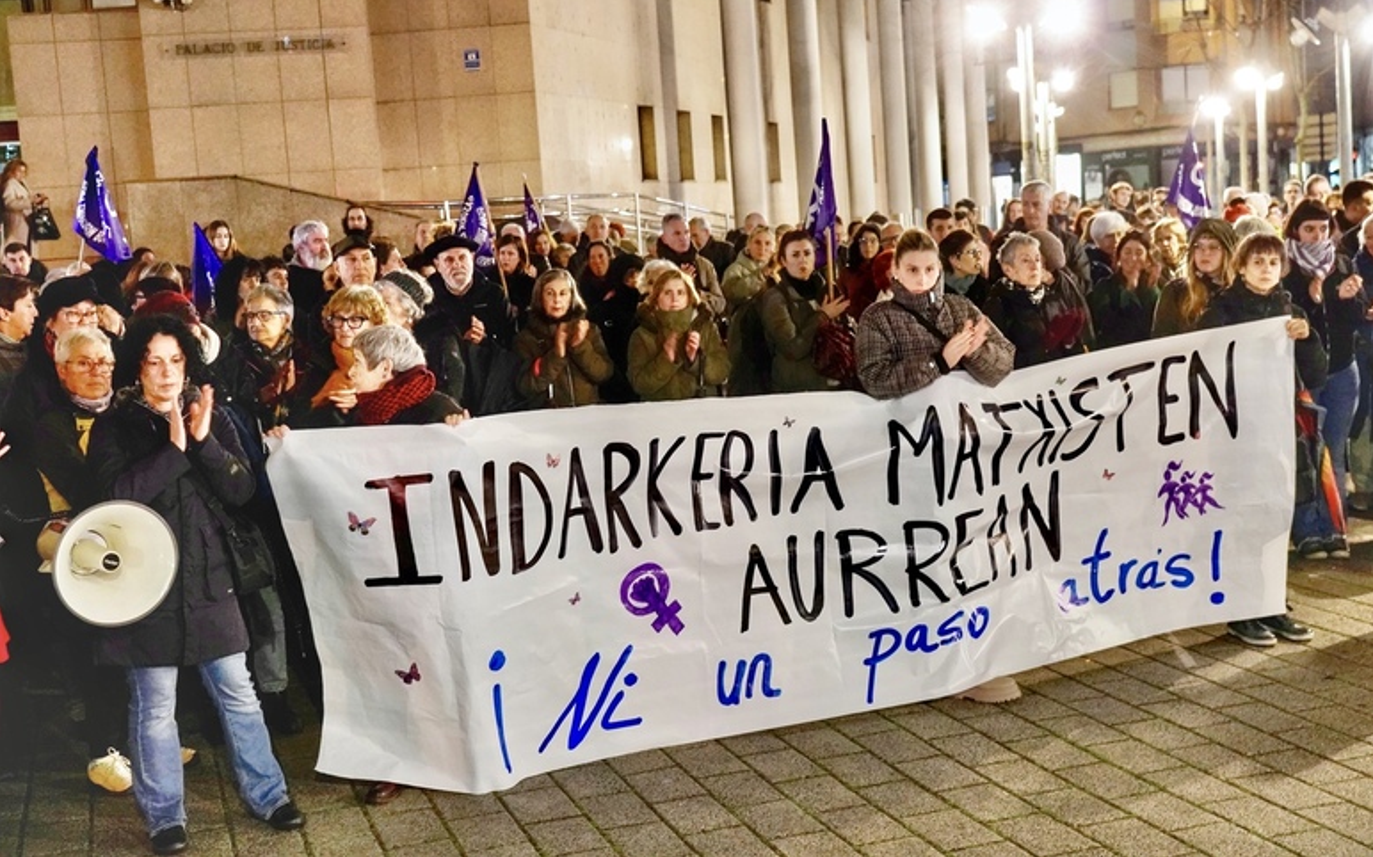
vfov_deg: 29.8
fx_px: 1609
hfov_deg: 46.2
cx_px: 687
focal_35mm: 43
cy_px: 401
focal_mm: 42
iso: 8000
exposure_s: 1/60
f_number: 4
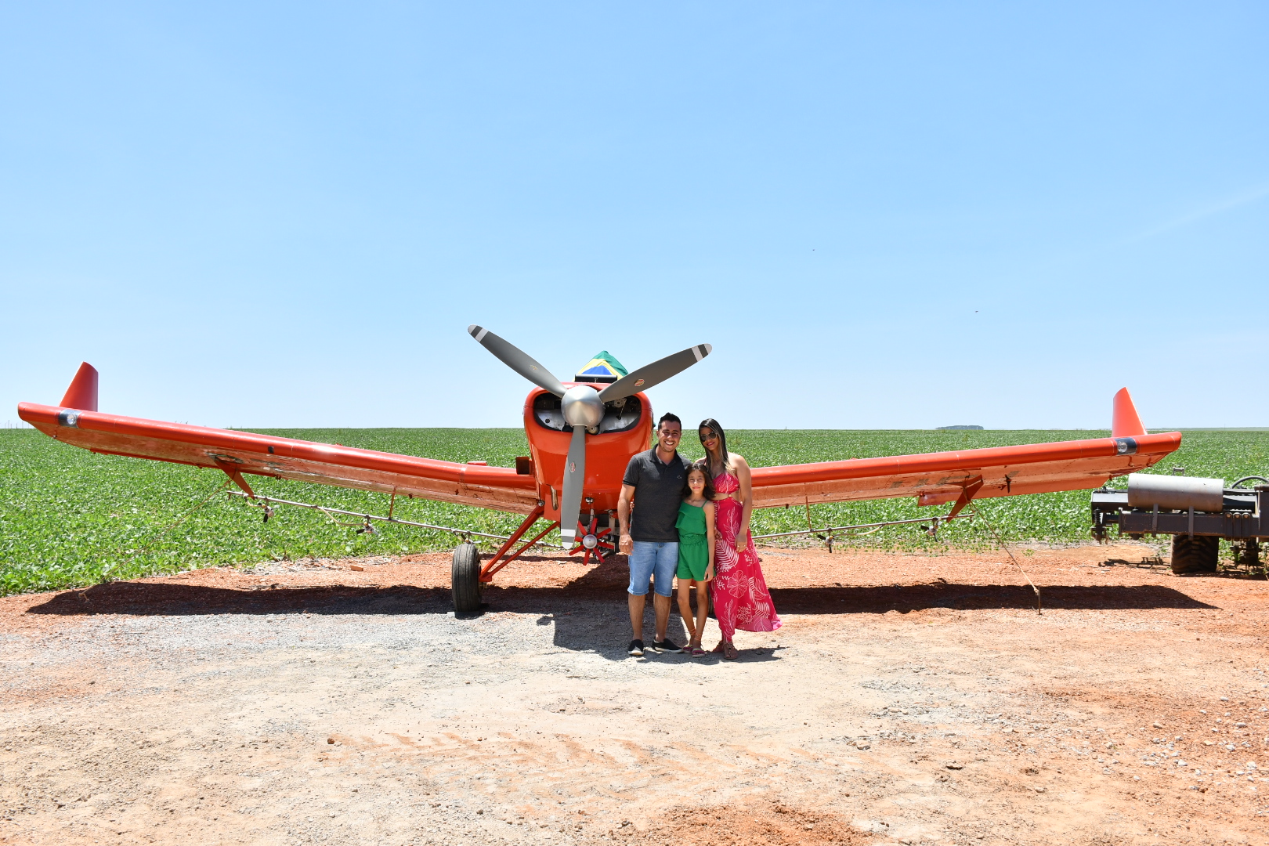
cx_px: 634
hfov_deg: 57.2
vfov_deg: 40.0
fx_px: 1163
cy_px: 423
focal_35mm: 33
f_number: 6.3
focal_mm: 22
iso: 200
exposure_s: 1/1000
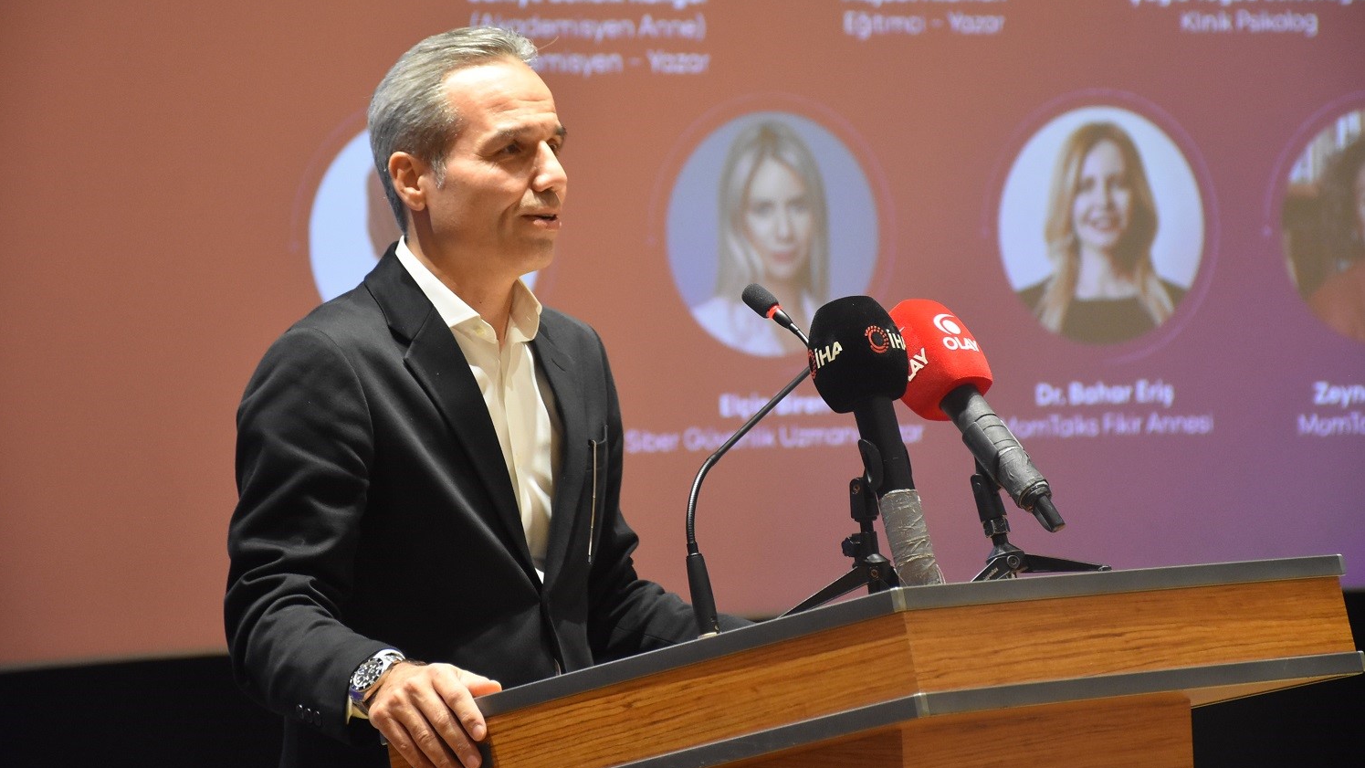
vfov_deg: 8.5
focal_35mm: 142
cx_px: 682
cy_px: 317
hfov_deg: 15.1
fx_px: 5140
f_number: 5.3
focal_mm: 90
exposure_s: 1/60
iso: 2500
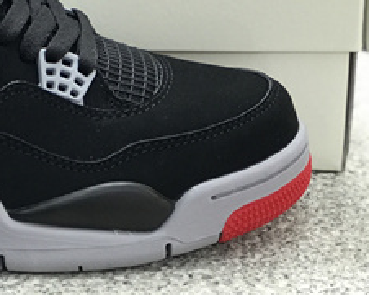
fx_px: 1988
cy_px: -108
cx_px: -15
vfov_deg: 8.4
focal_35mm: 182
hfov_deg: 10.5
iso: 25
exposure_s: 1/100
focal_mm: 6.6
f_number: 2.8
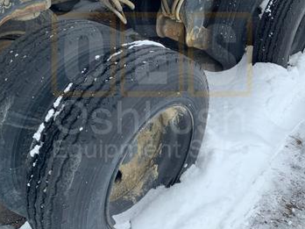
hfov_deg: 46.8
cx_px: 152
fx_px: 352
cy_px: 87
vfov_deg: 35.8
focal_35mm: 40
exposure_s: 1/1577
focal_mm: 3
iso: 16
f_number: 1.8
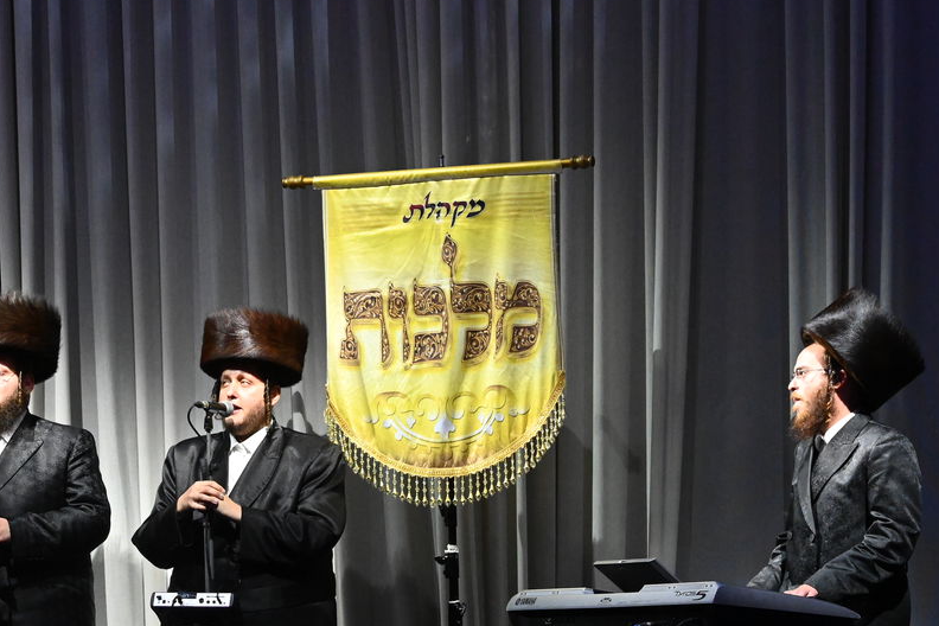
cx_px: 124
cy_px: 459
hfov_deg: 12.8
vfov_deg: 8.6
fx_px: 4147
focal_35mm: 159
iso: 5000
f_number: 13
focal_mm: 90
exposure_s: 1/200
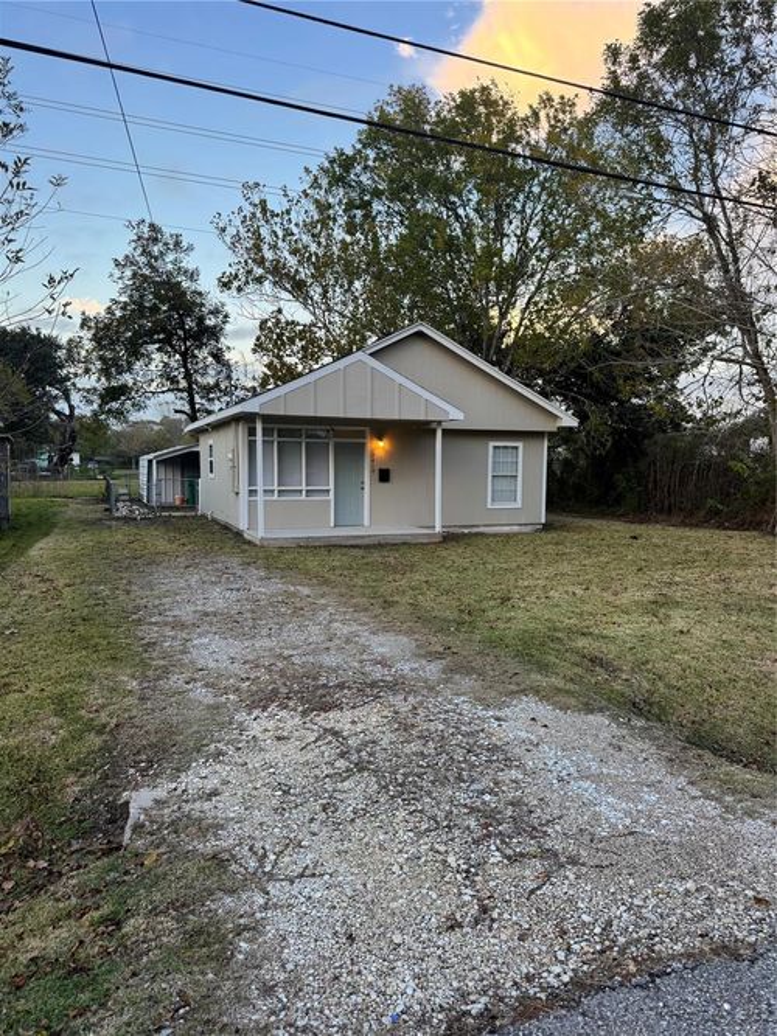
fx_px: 719
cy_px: 518
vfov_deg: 71.6
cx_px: 388
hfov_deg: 56.8
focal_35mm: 24
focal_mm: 6.76
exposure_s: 1/121
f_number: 1.78
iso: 50
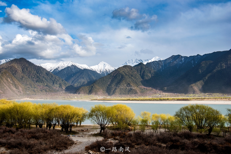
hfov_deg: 58.7
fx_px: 205
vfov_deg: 41.2
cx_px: 116
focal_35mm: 32
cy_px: 77
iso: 200
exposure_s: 1/100
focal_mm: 32
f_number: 13
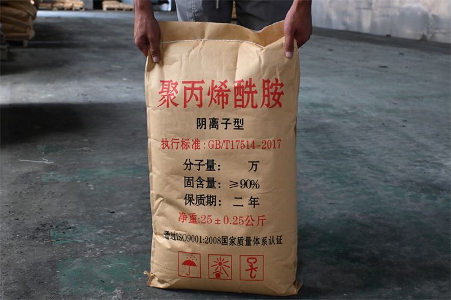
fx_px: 573
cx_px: 226
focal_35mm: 46
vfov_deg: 29.4
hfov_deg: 43.0
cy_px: 150
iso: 3200
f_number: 4.8
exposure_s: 1/80
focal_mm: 30.5
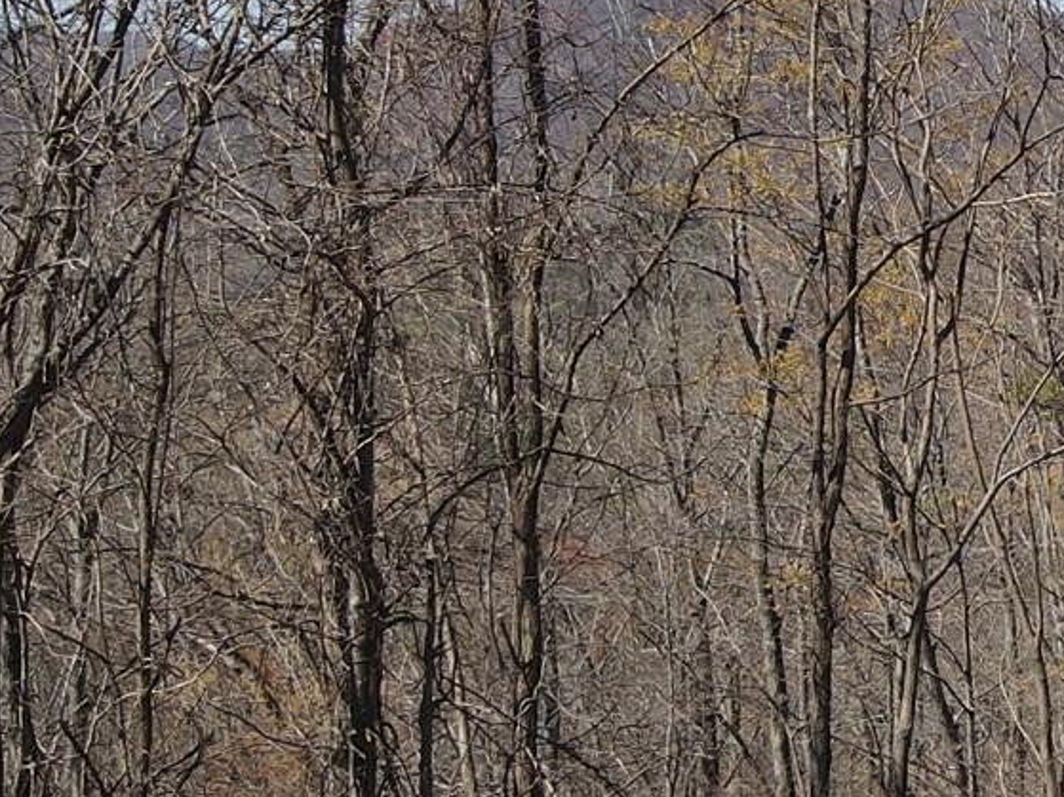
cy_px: 194
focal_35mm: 88
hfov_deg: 19.4
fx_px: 2704
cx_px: 1610
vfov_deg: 16.7
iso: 100
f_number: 2.8
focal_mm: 4.5
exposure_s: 1/640
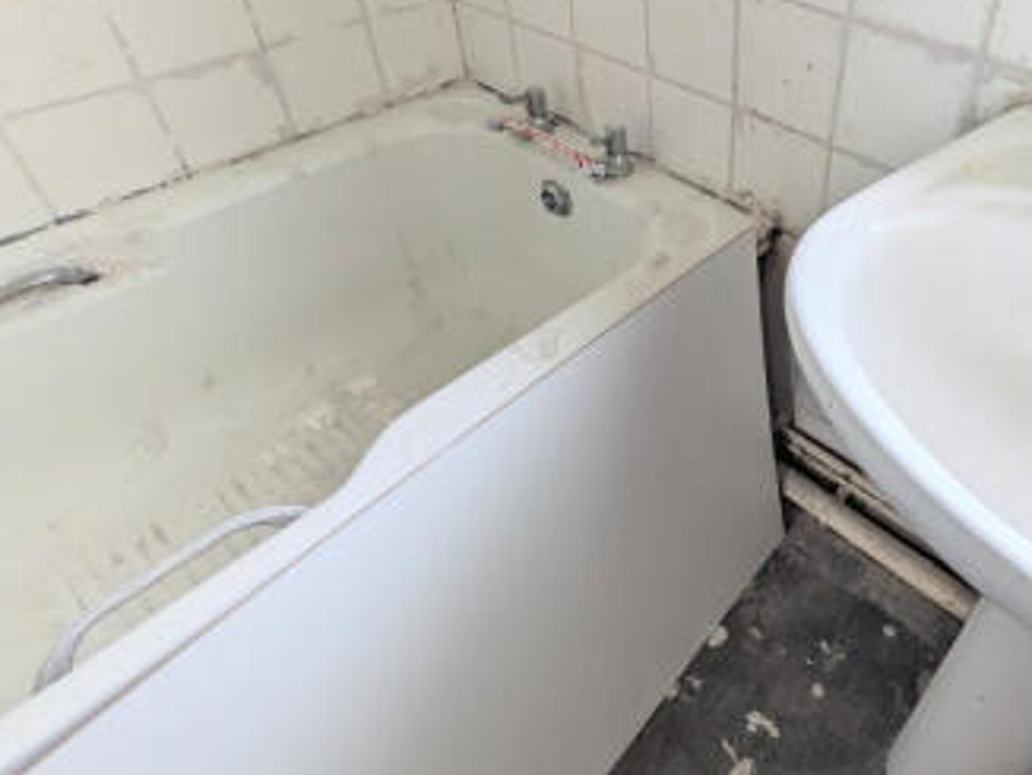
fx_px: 746
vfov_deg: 54.3
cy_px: 289
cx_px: 741
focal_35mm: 25
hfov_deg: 66.1
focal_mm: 1.83
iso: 49
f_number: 2.2
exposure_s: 1/165
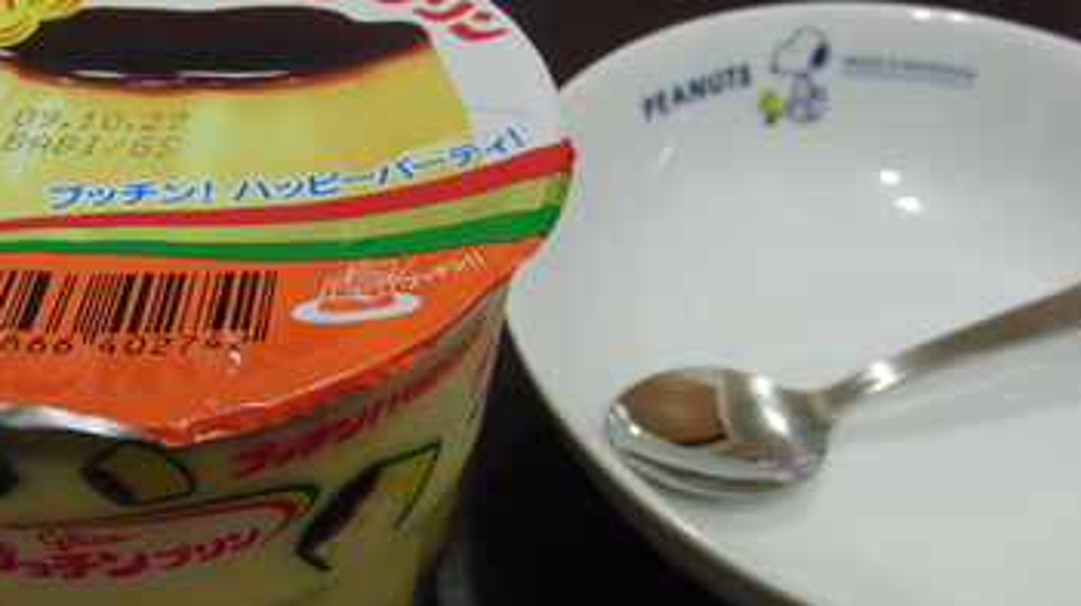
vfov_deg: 25.9
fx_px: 1318
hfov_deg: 44.5
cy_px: 314
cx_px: 487
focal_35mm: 46
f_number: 3.6
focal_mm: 6.42
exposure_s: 1/25
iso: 400
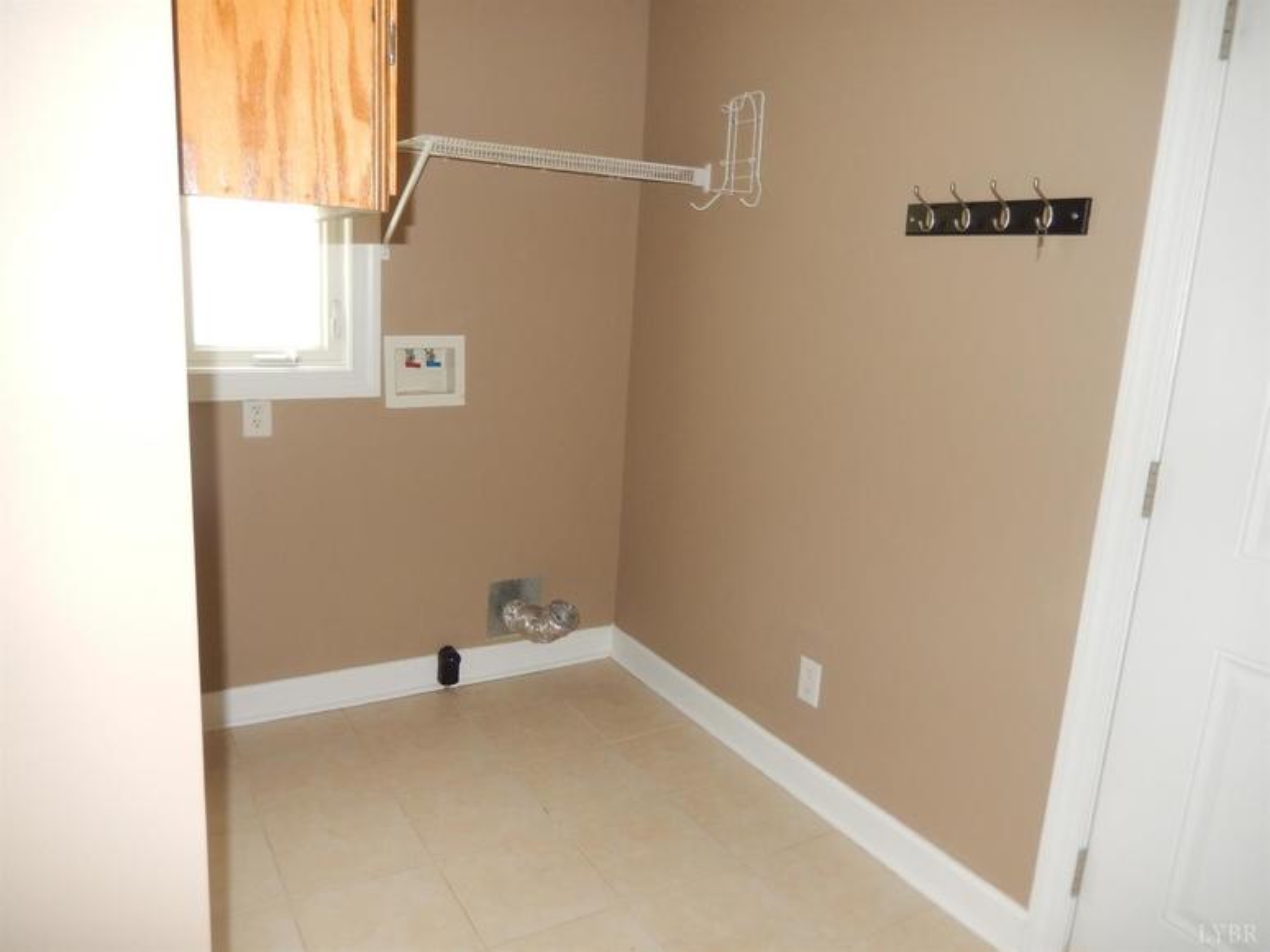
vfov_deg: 54.9
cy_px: 476
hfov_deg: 69.4
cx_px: 635
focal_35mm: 25
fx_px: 917
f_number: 3.4
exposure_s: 1/30
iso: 200
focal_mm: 4.5
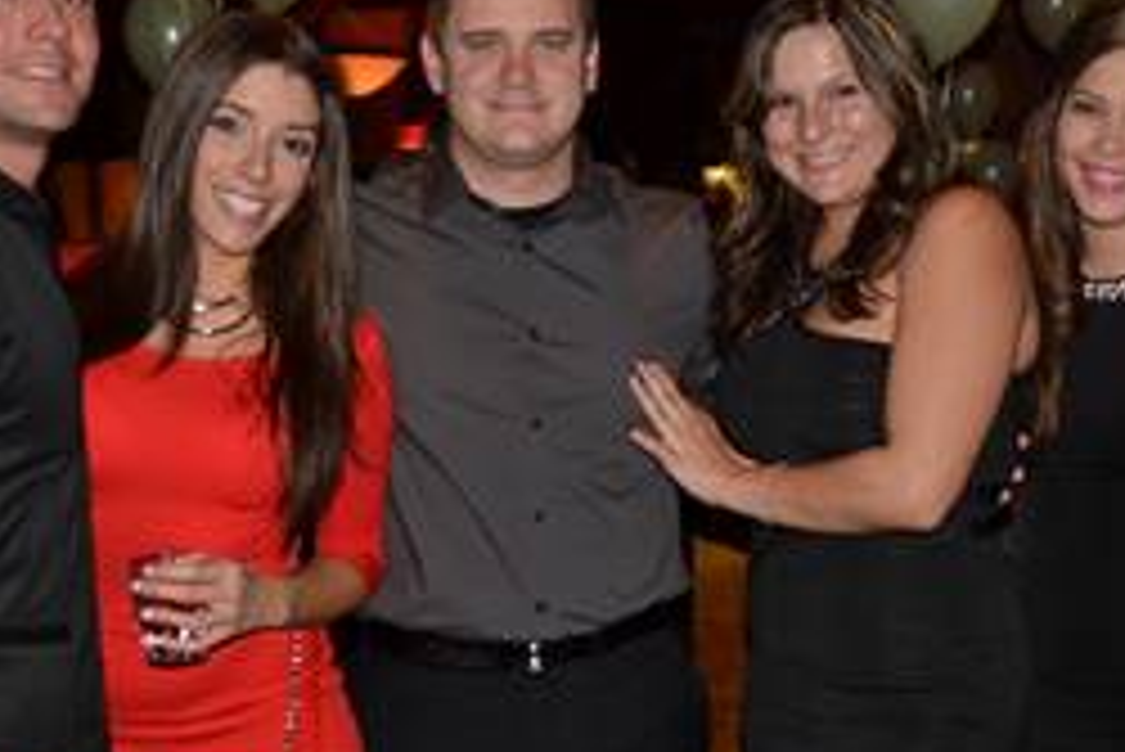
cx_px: 693
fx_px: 2064
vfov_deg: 20.5
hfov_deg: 30.4
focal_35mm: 66
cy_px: 556
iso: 200
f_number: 3.8
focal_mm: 20
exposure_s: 1/2.5
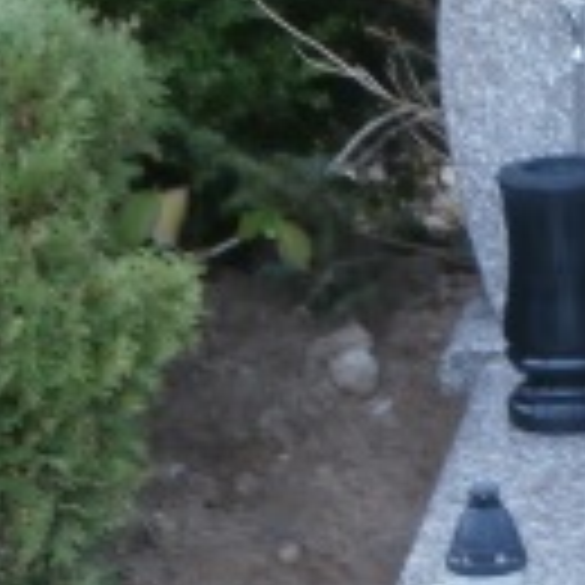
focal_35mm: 165
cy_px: 418
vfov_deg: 10.6
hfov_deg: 10.3
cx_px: 842
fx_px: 3155
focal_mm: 6.67
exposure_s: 1/40
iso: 125
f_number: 3.9
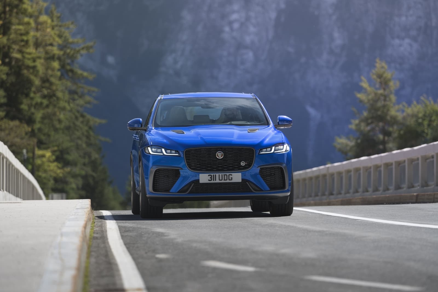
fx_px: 2433
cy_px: 146
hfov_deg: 10.3
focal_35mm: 200
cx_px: 219
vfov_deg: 6.9
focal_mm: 200
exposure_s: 1/200
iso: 125
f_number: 4
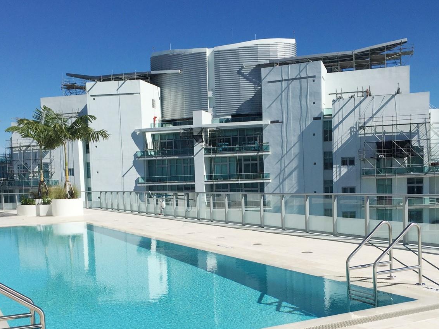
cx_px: 220
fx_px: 520
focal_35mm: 41
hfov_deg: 45.8
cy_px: 219
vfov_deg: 34.8
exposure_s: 1/4950
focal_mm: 4.15
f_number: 2.2
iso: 32
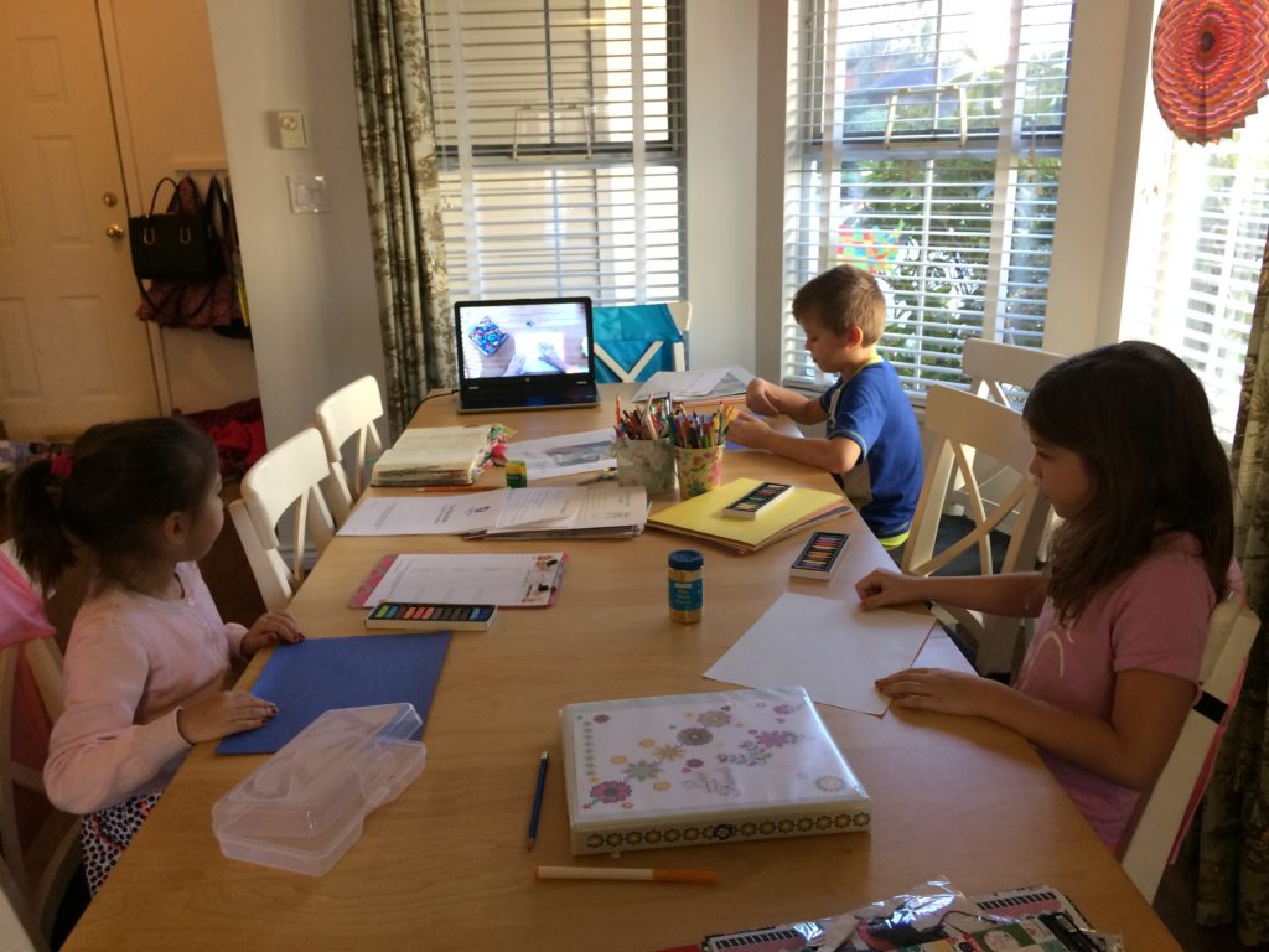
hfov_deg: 61.7
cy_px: 476
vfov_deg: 48.2
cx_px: 634
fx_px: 1063
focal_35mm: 29
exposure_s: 1/30
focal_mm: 4.15
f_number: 2.2
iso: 100
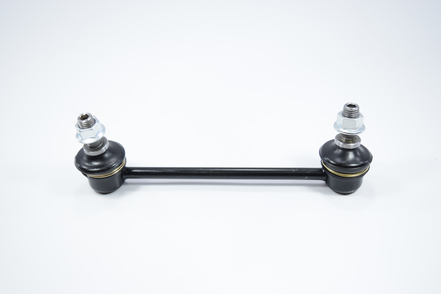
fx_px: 570
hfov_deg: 42.3
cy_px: 147
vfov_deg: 28.9
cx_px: 220
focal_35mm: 46
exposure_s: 1/160
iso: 500
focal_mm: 31
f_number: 4.5
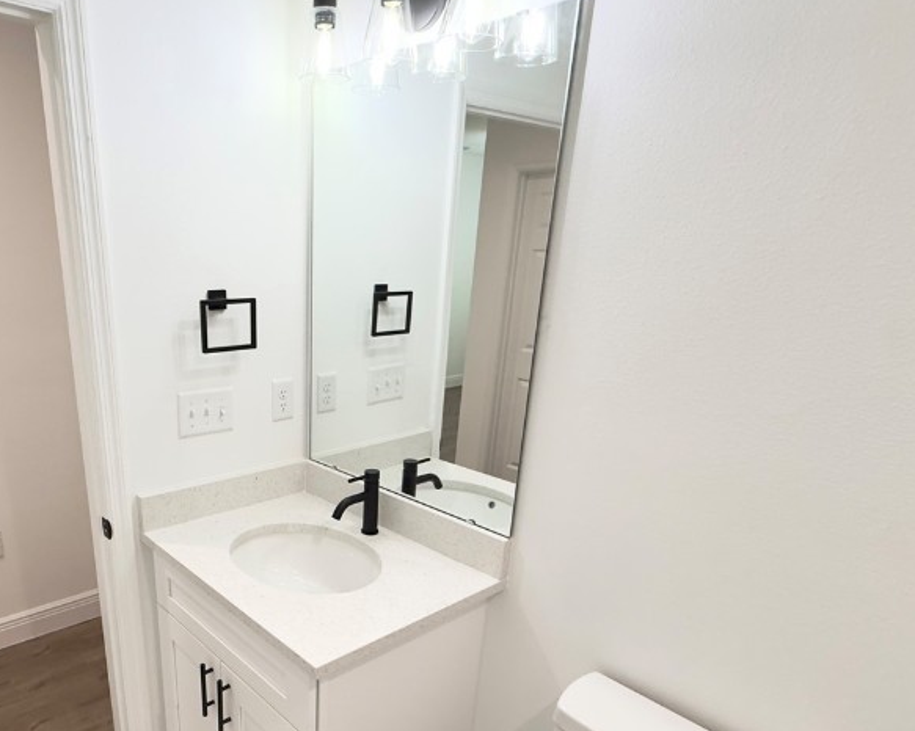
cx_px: 315
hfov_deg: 68.6
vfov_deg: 57.5
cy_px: 485
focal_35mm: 24
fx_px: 650
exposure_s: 1/120
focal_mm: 2.22
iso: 125
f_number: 2.2
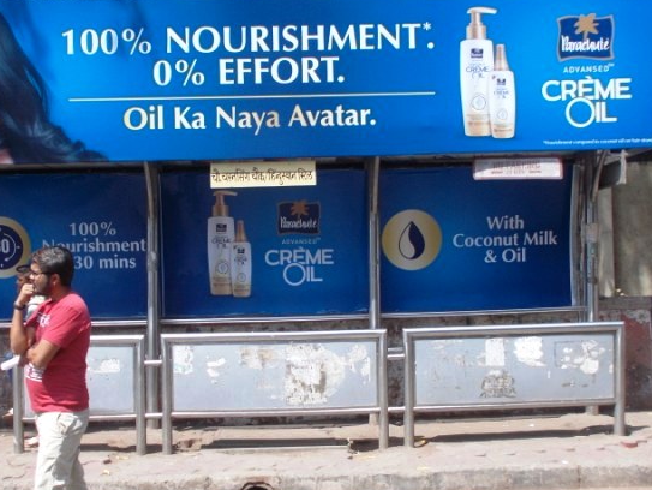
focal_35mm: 49
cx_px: 292
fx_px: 924
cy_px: 292
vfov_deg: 29.6
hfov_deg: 38.8
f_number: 3.2
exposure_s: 1/500
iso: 80
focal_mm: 4.6
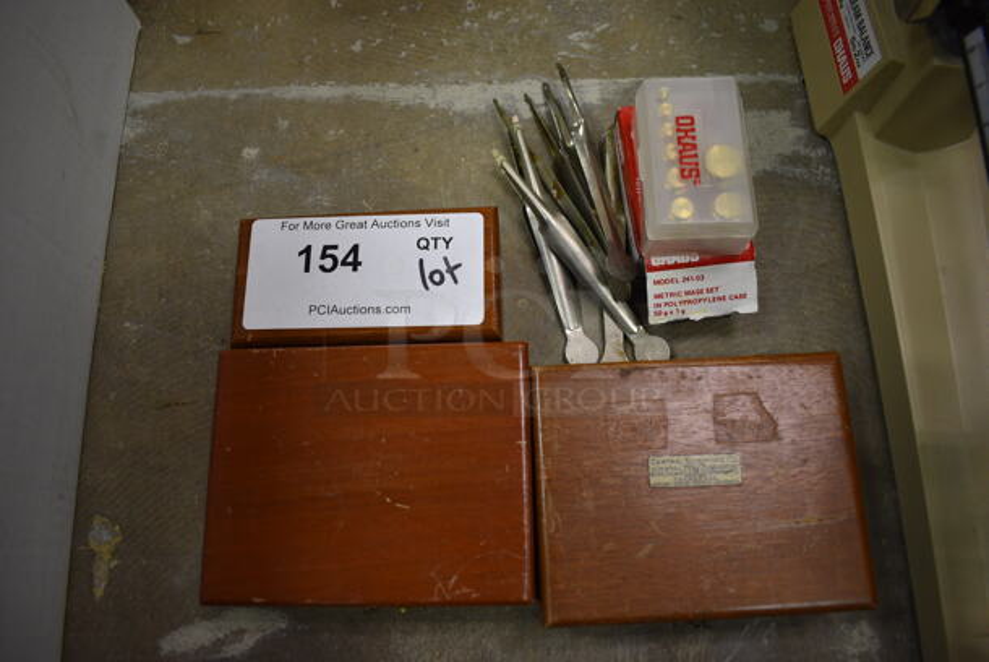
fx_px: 742
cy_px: 331
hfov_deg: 67.3
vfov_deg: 48.0
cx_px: 494
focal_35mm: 27
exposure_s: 1/125
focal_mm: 18
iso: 800
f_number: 3.5
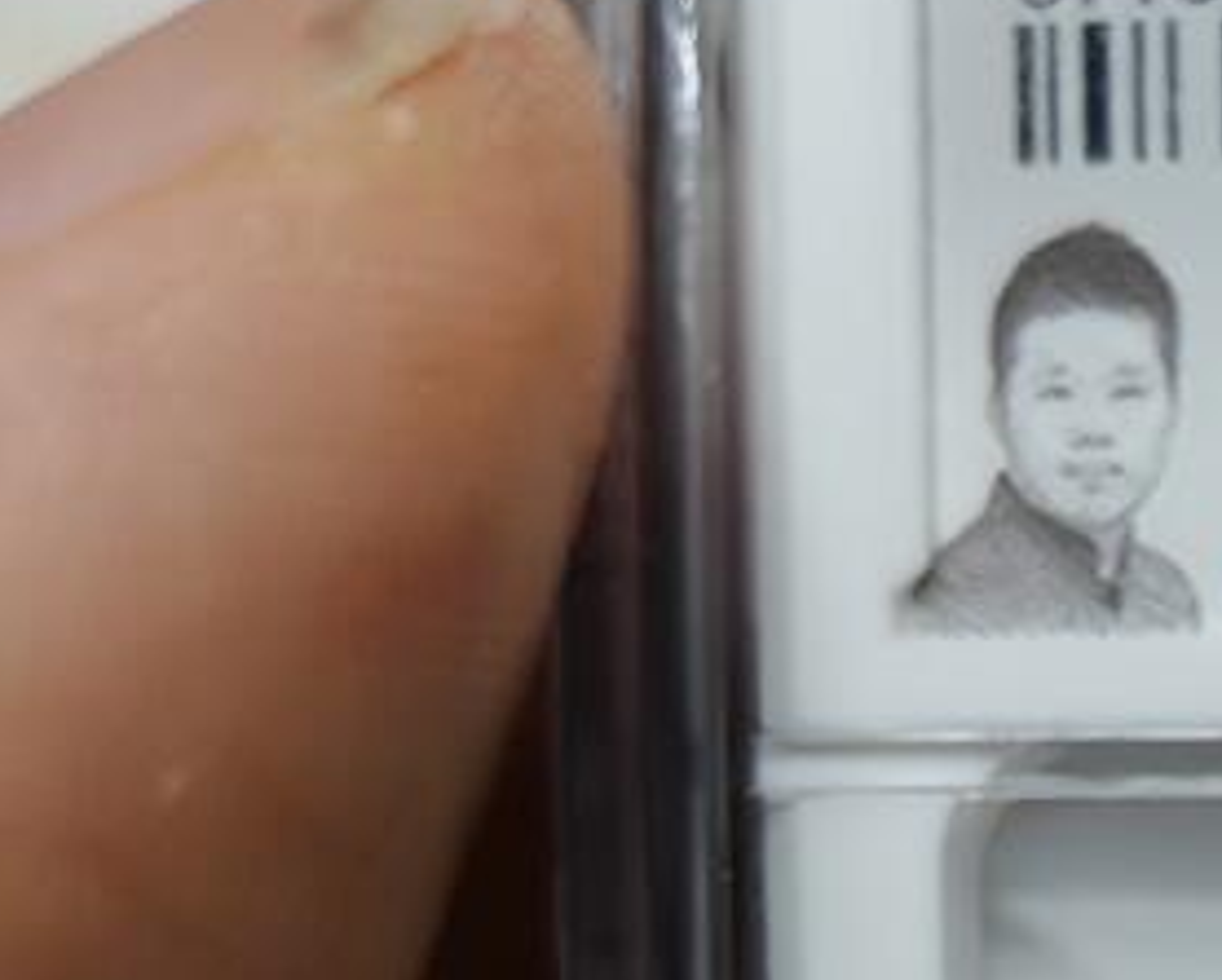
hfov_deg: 10.6
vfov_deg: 8.6
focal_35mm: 171
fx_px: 6189
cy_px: 1858
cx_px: 2197
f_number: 1.6
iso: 800
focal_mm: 7.62
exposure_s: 1/1000
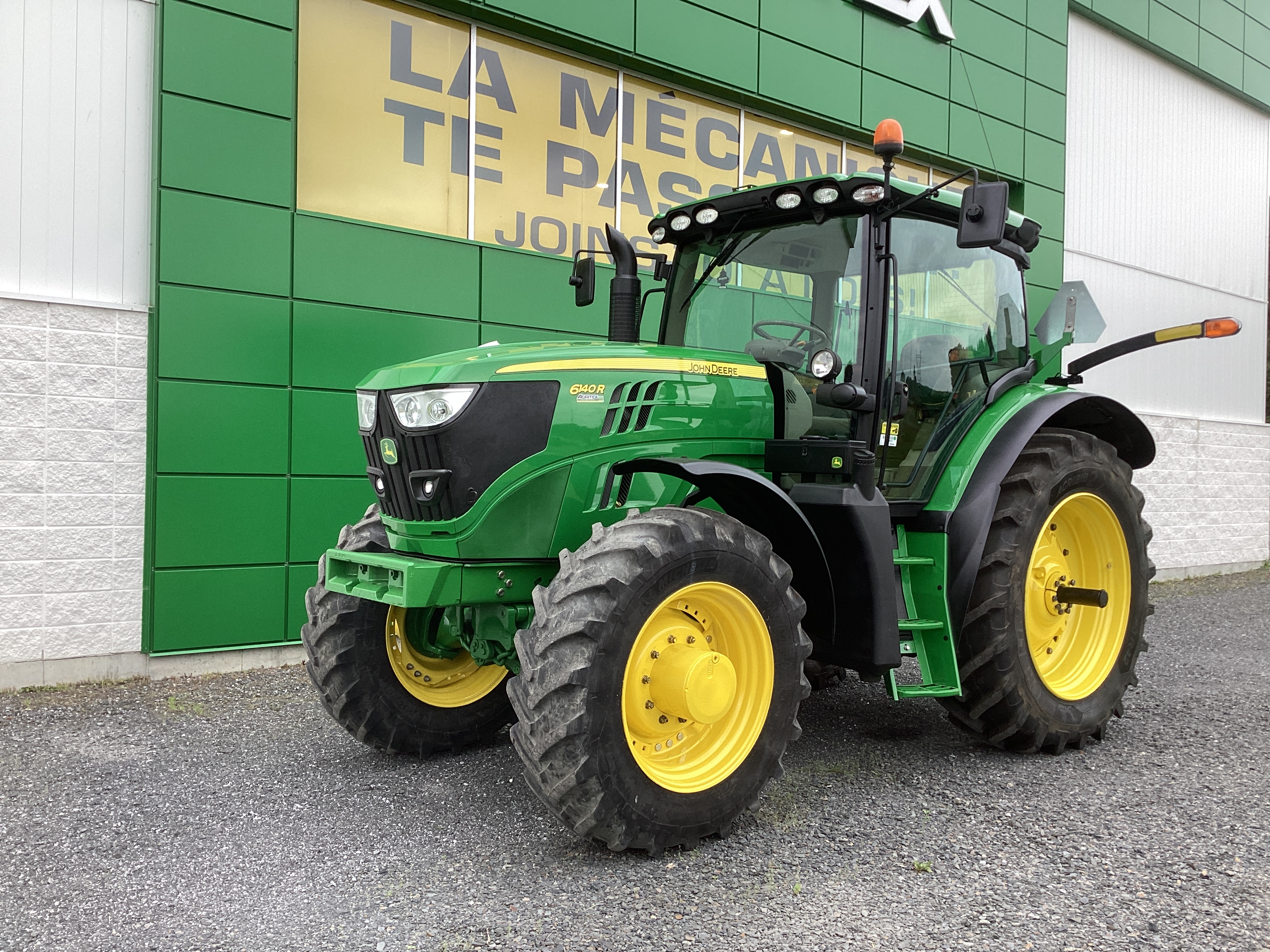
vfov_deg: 45.4
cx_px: 635
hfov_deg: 58.4
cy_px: 476
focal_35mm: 31
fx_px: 1137
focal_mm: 3.3
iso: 25
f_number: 2.4
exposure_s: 1/203
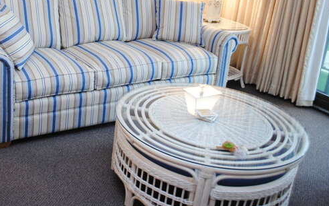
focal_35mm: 43
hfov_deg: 44.9
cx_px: 90
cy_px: 45
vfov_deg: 29.3
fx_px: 385
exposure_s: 1/30
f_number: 3.5
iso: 250
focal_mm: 18
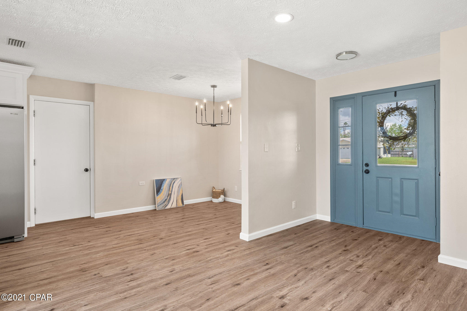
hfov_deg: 81.2
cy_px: 156
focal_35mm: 21
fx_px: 272
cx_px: 234
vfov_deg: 59.5
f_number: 9
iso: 800
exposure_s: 1/3
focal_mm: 21
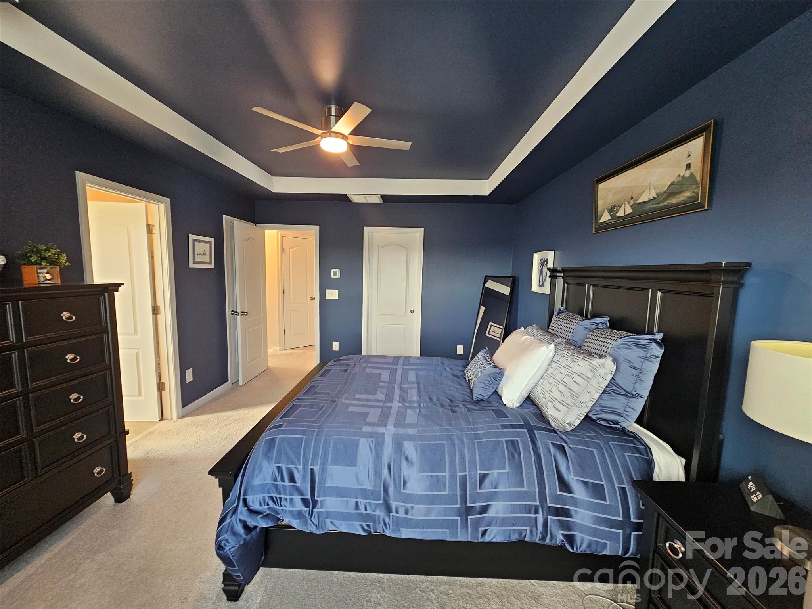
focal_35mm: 13
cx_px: 406
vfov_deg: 89.9
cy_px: 304
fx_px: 305
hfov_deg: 106.2
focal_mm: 2.2
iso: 320
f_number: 2.2
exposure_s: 1/60
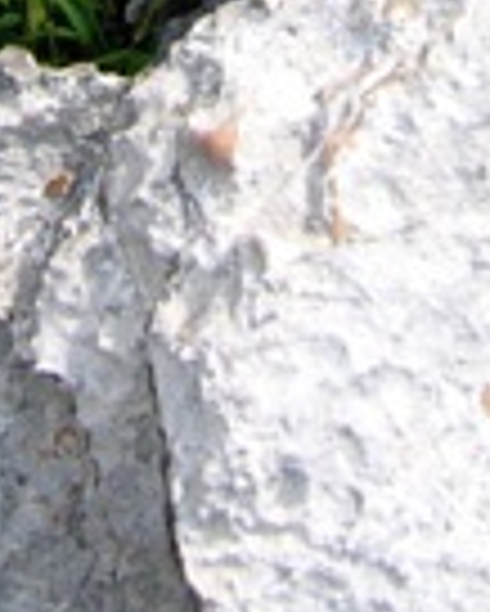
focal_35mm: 151
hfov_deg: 10.2
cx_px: 184
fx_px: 2734
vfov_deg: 11.9
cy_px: -428
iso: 80
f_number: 5.6
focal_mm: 5.8
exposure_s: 1/125
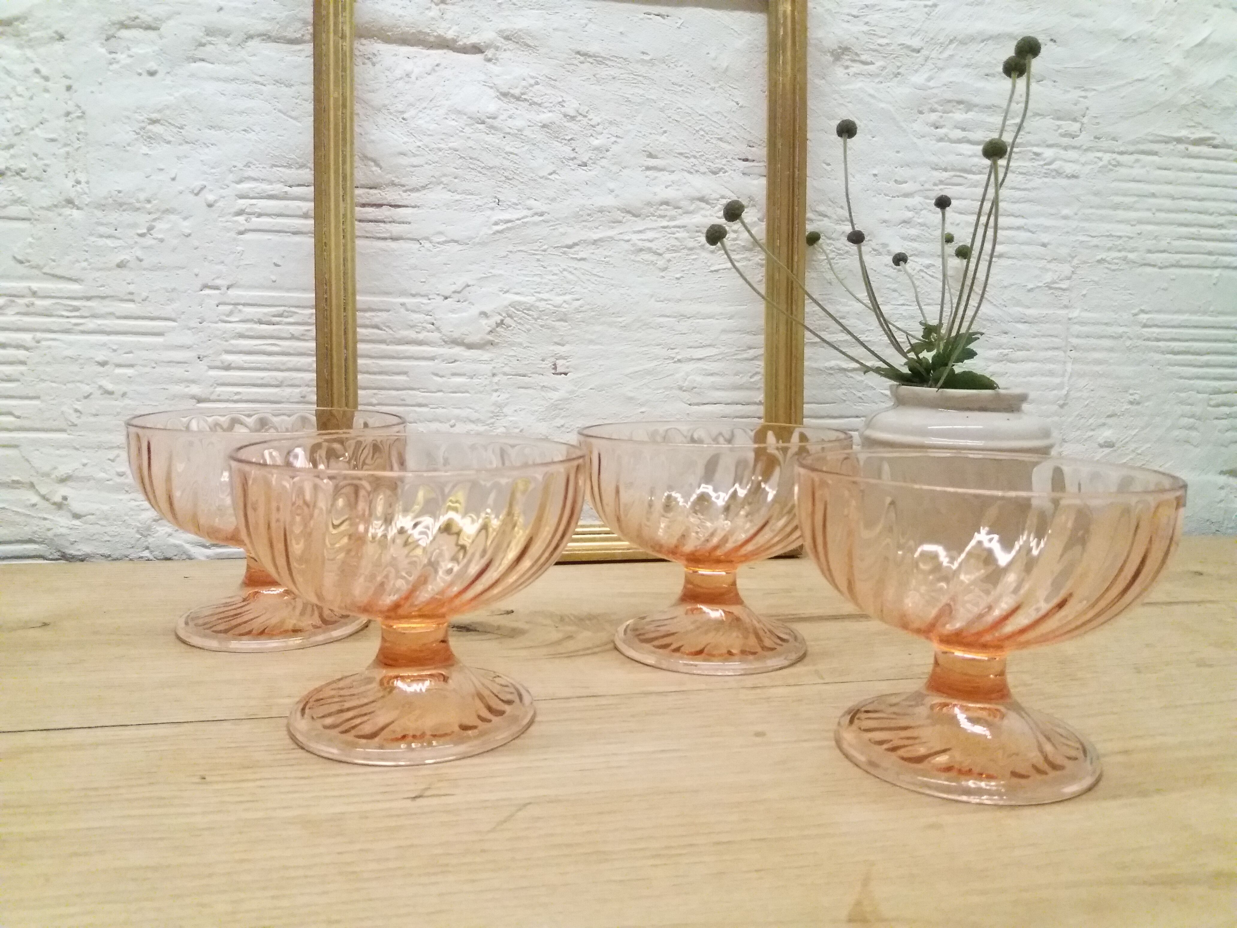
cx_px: 618
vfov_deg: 49.7
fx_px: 1001
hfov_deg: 63.4
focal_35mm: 28
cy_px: 464
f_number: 1.9
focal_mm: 3.7
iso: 800
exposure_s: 1/490
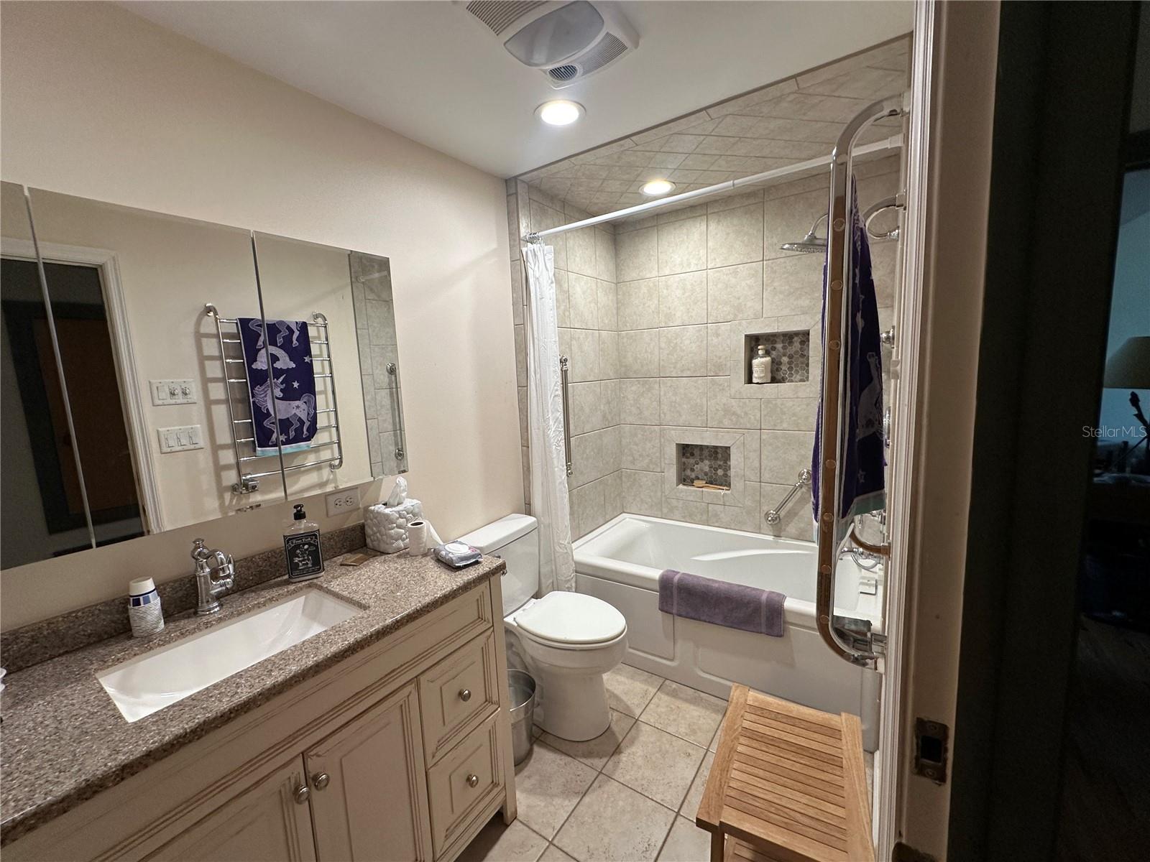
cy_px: 431
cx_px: 575
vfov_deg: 85.7
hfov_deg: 102.1
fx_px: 465
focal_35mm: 14
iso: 160
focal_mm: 2.22
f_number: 2.2
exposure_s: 1/120
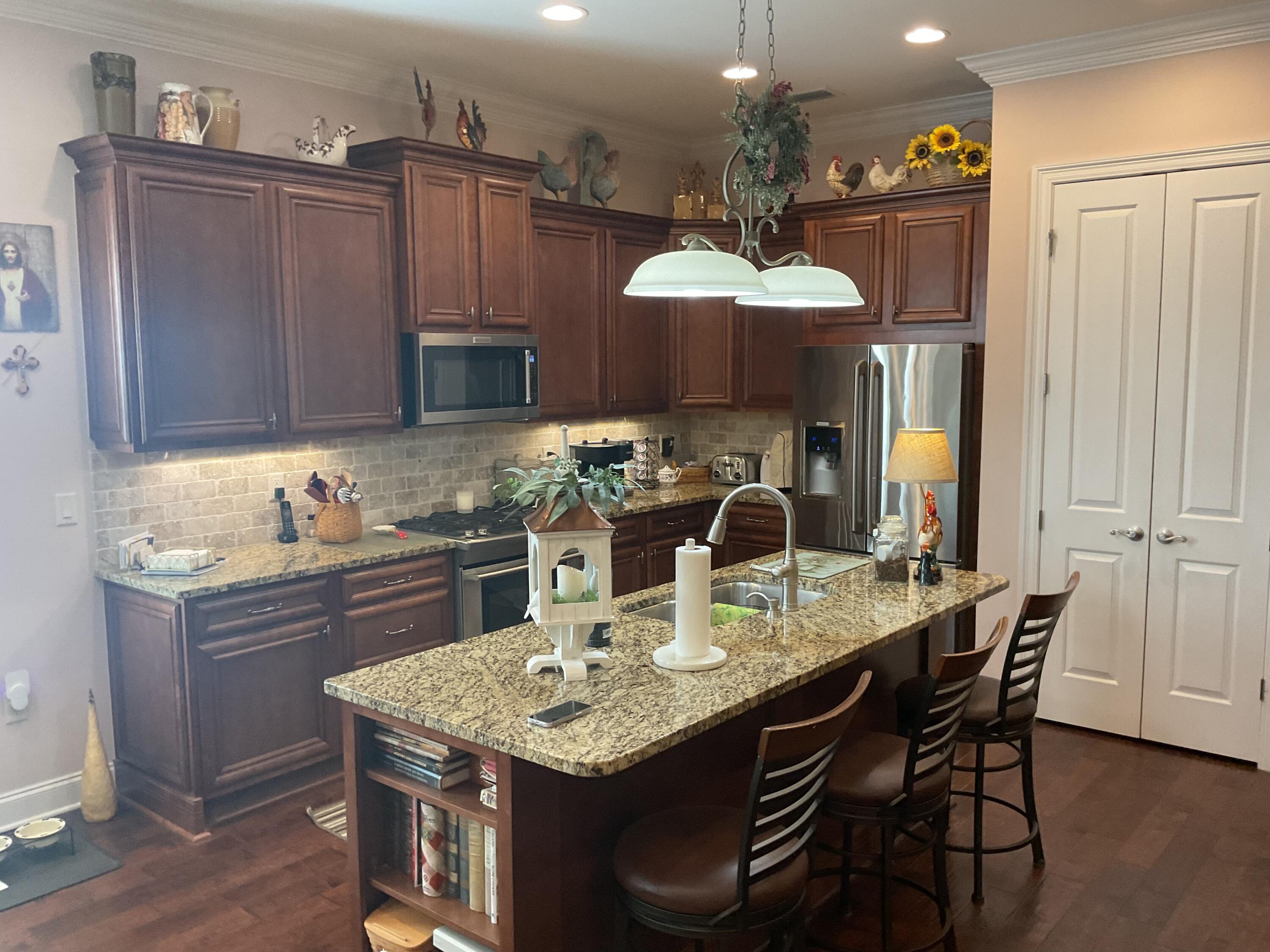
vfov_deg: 48.2
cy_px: 476
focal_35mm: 29
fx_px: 1064
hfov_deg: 61.7
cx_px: 635
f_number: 1.8
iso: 125
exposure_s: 1/60
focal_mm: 3
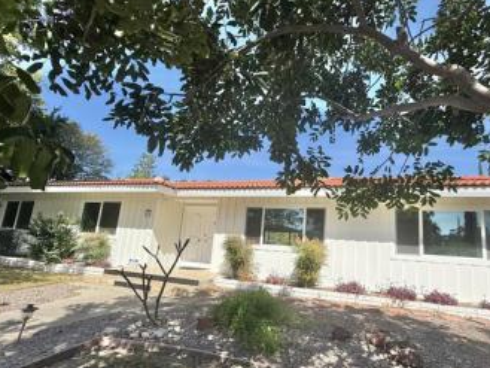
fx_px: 241
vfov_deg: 74.4
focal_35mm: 17
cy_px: 210
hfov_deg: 90.3
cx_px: 283
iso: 50
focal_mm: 2.22
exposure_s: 1/2611
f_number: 2.2
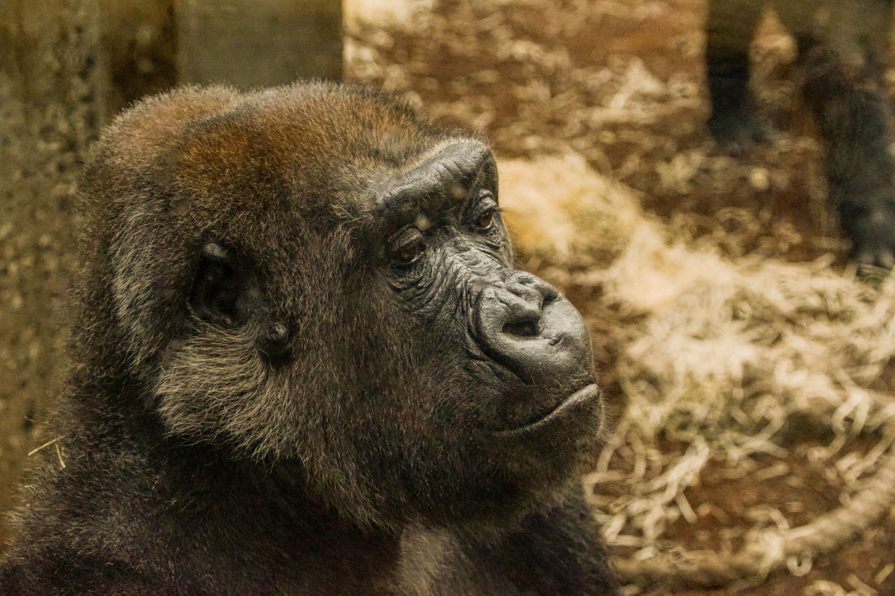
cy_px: 298
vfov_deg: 15.2
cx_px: 448
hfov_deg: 22.6
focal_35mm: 90
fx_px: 2237
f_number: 6.3
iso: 2500
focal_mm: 60
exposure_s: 1/160
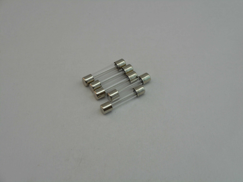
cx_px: 122
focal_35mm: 77
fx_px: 541
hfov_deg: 25.3
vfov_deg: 19.1
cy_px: 91
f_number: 5.5
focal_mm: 13.8
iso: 80
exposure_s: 1/50
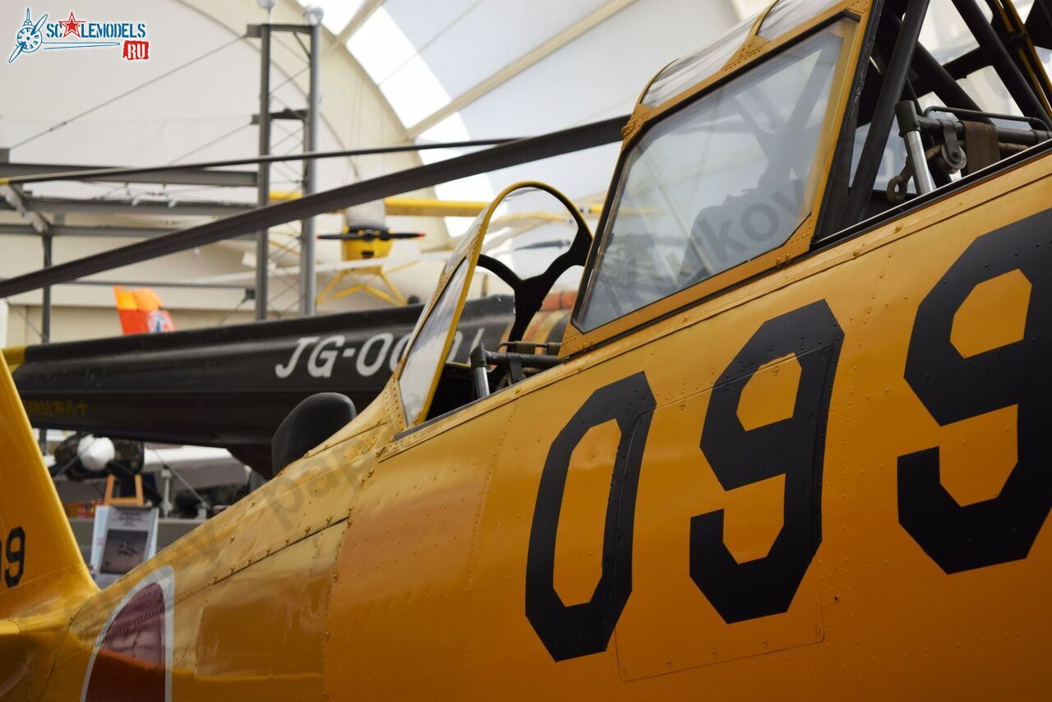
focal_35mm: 82
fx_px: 2411
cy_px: 351
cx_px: 526
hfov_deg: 24.6
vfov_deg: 16.6
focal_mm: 55
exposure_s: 1/200
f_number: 7.1
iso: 400
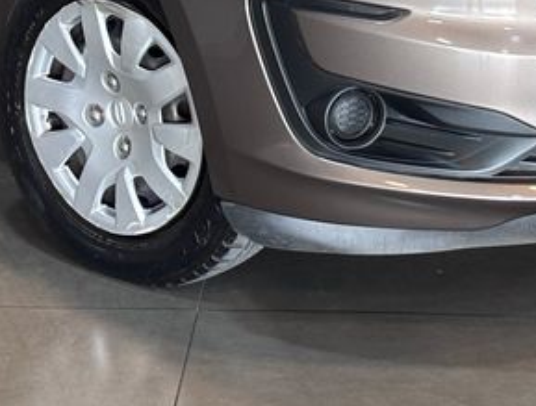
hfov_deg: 11.5
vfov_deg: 8.5
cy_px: -211
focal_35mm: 171
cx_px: 303
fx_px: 2658
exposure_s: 1/40
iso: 160
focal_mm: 5.96
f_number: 1.6
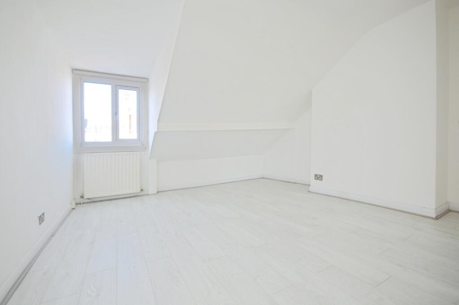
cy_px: 152
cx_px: 230
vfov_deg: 77.2
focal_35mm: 15
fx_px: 191
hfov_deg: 100.4
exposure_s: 1/60
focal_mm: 10
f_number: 5
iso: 250
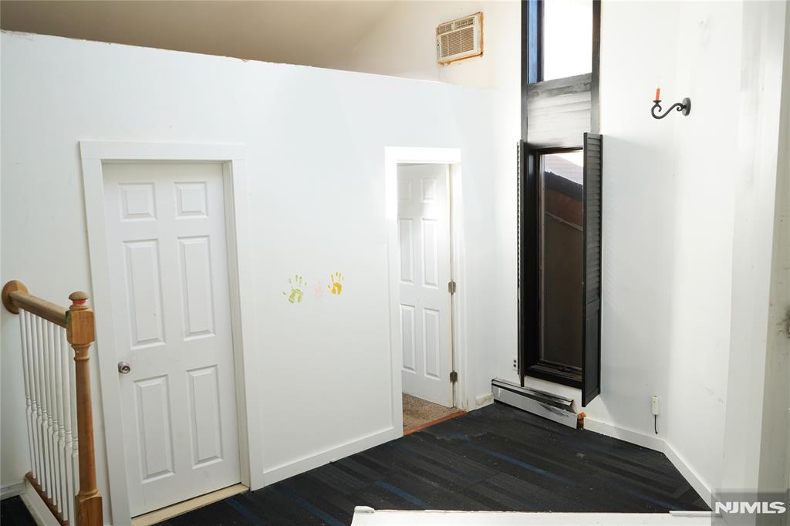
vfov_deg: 46.4
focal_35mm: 28
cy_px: 263
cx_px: 395
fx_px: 614
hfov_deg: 65.5
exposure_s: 1/80
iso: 1000
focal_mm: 28
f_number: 9
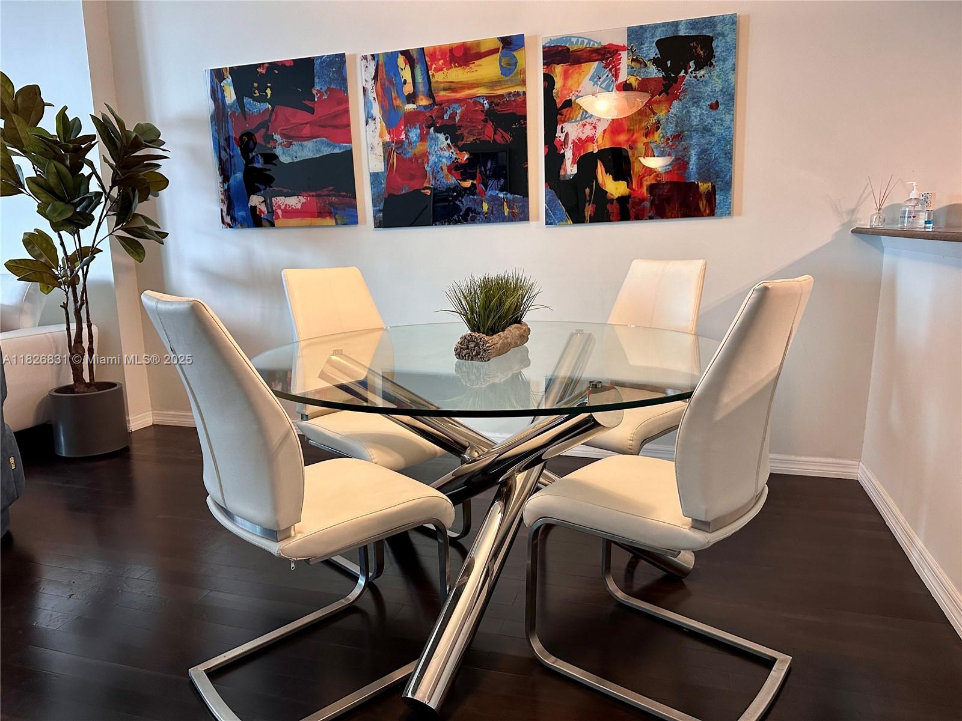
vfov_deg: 56.8
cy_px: 360
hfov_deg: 71.6
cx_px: 481
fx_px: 667
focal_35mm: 24
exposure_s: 1/60
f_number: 1.78
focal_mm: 6.86
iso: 320
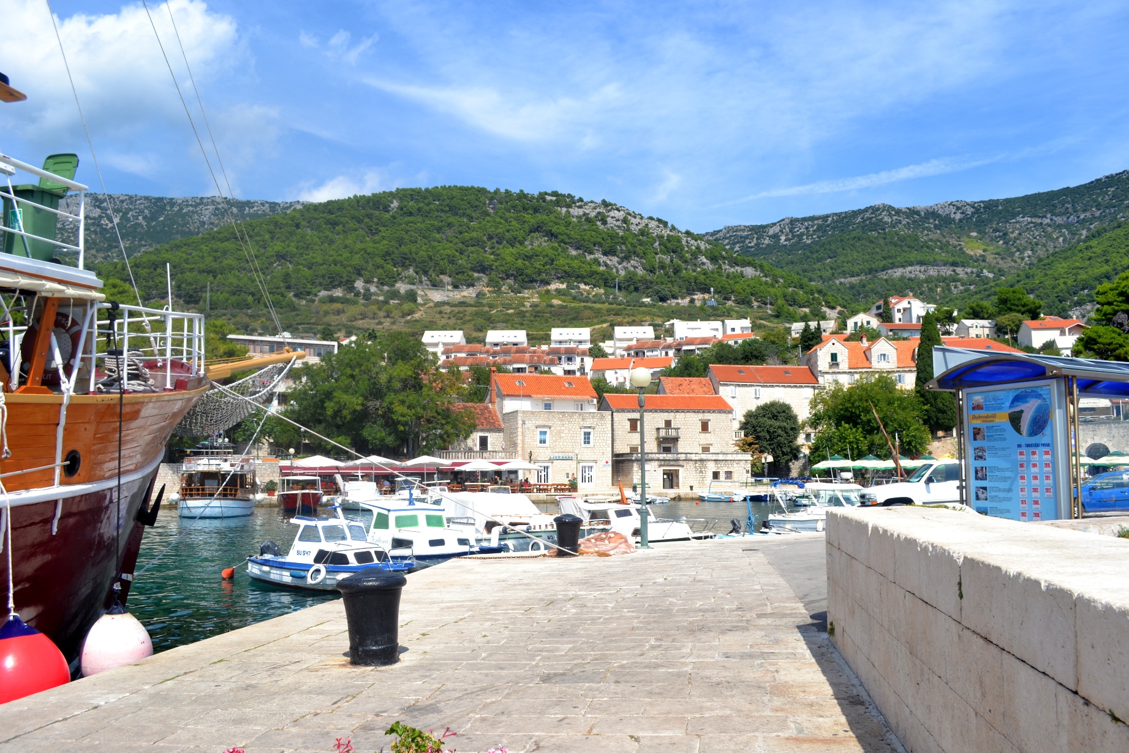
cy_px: 376
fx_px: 847
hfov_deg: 67.4
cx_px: 564
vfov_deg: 47.9
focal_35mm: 27
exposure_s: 1/250
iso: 100
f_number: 8
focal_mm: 18
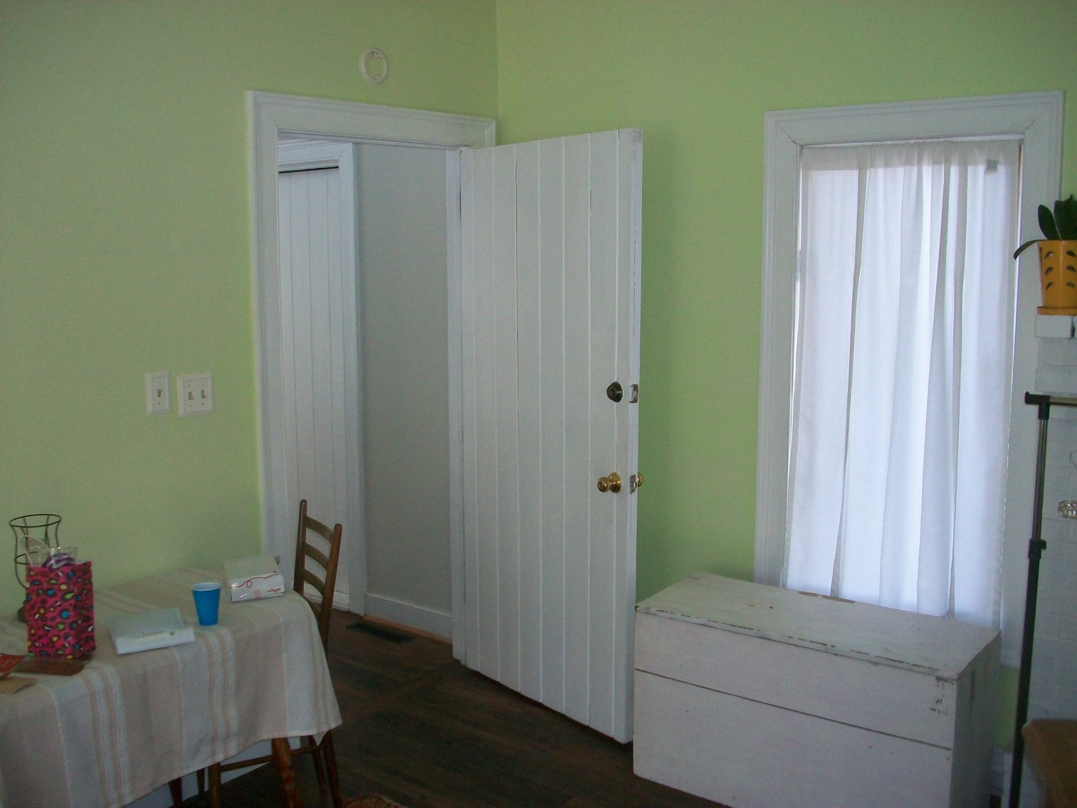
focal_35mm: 34
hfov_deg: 54.0
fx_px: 1058
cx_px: 538
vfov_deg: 41.8
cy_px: 404
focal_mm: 5.7
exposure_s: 1/80
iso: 120
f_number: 2.8
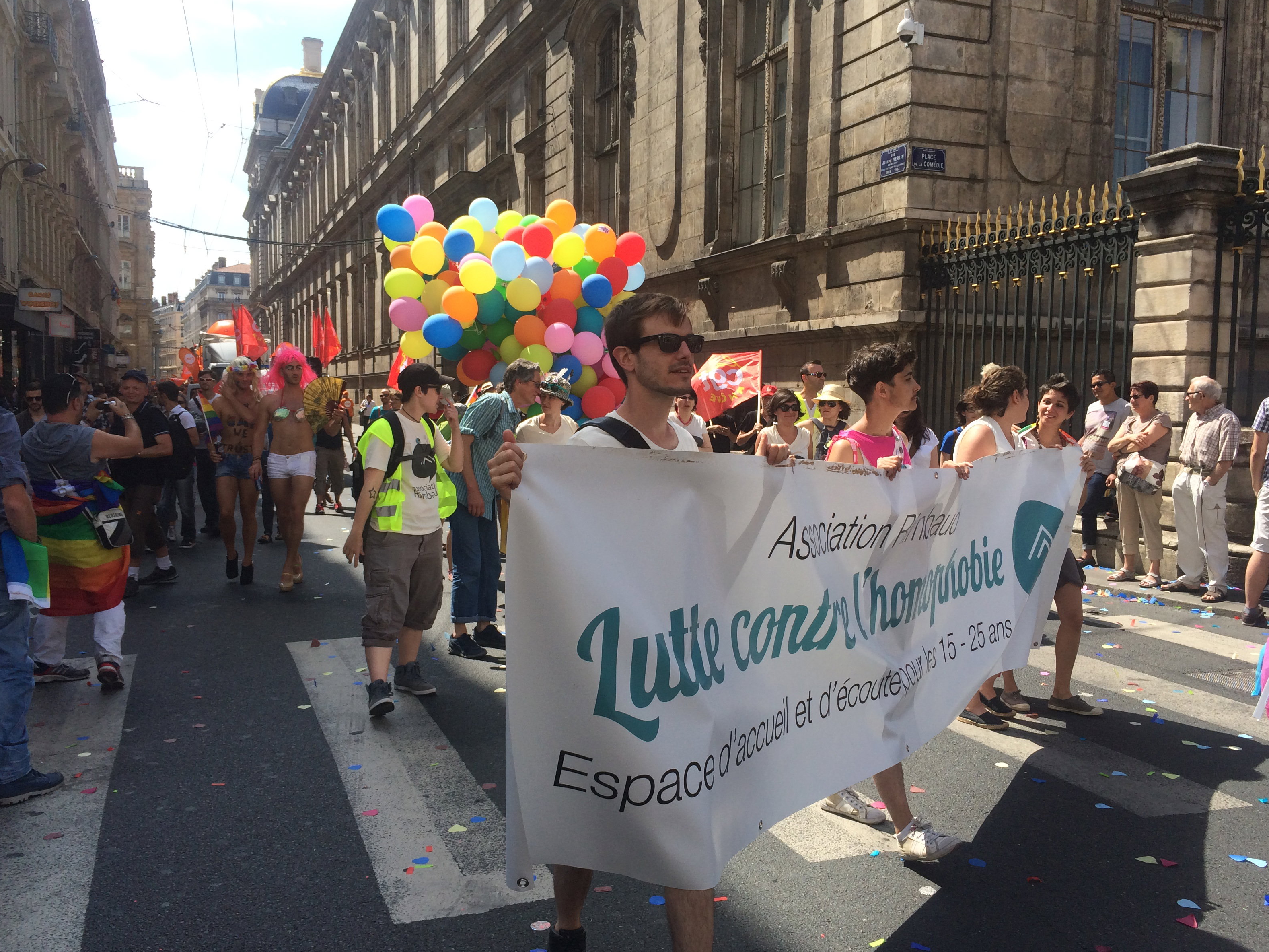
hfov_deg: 60.0
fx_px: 1100
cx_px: 639
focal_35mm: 30
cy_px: 477
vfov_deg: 46.8
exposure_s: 1/1109
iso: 32
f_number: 2.2
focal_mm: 4.15
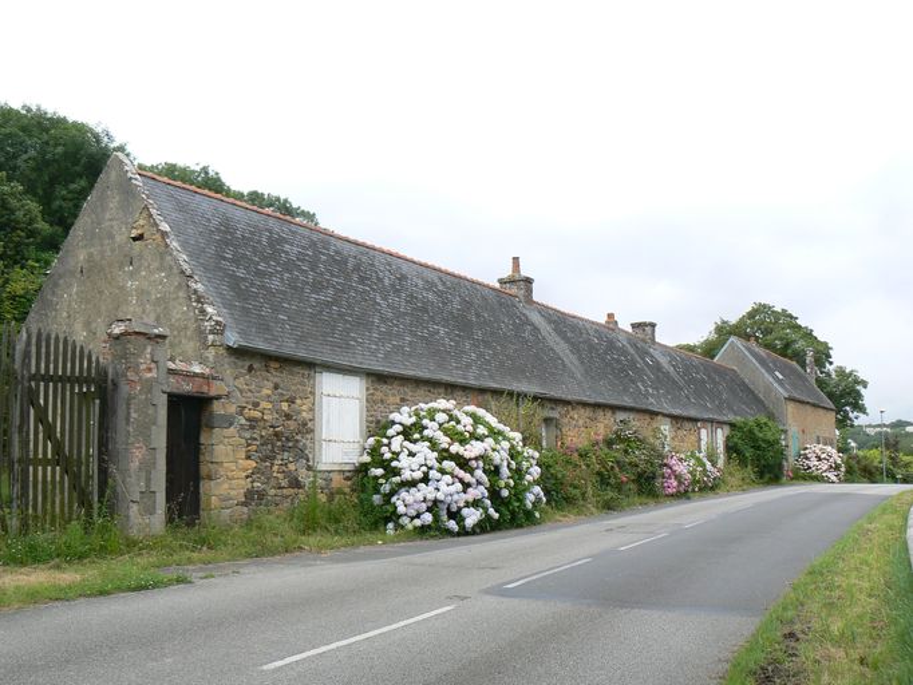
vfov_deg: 39.7
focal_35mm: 36
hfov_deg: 51.3
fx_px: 950
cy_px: 342
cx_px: 456
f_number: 5.6
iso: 80
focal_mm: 6
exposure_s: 1/400
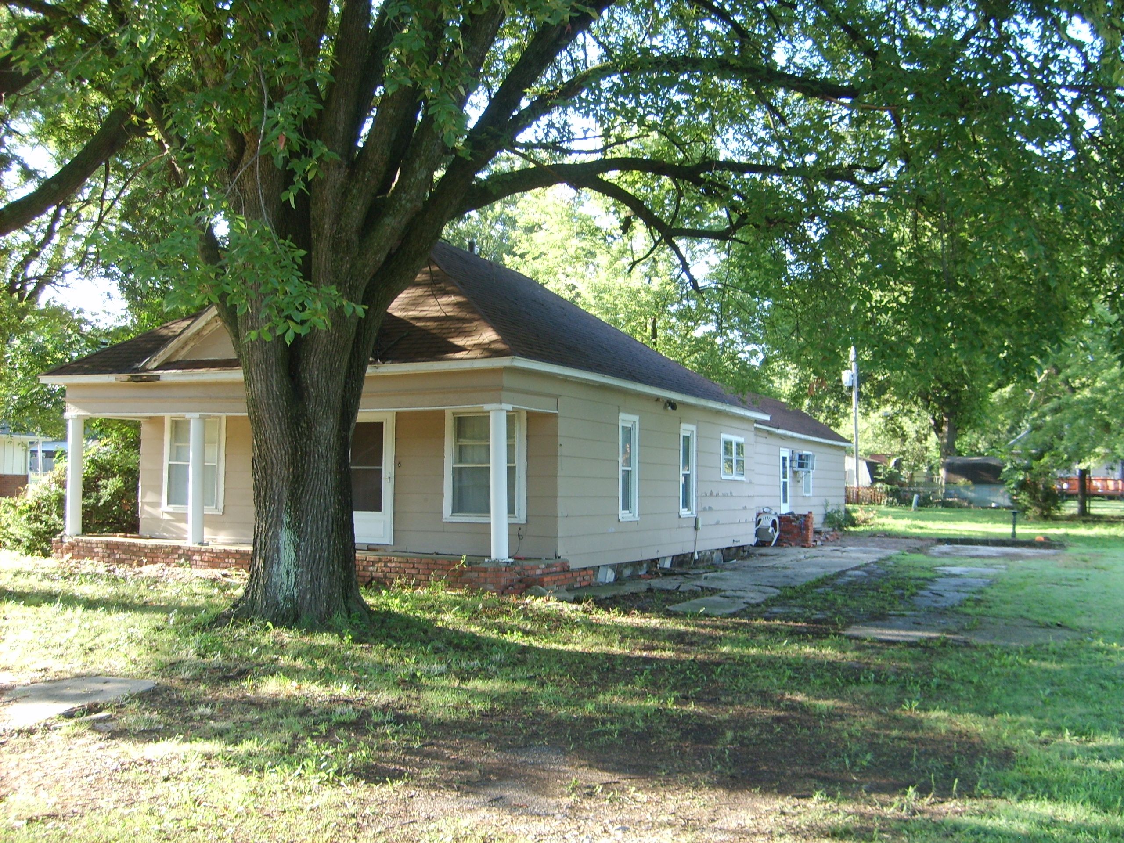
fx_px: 1136
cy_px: 422
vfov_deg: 40.7
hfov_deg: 52.6
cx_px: 562
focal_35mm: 35
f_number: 2.8
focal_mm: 5.8
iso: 50
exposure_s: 1/60
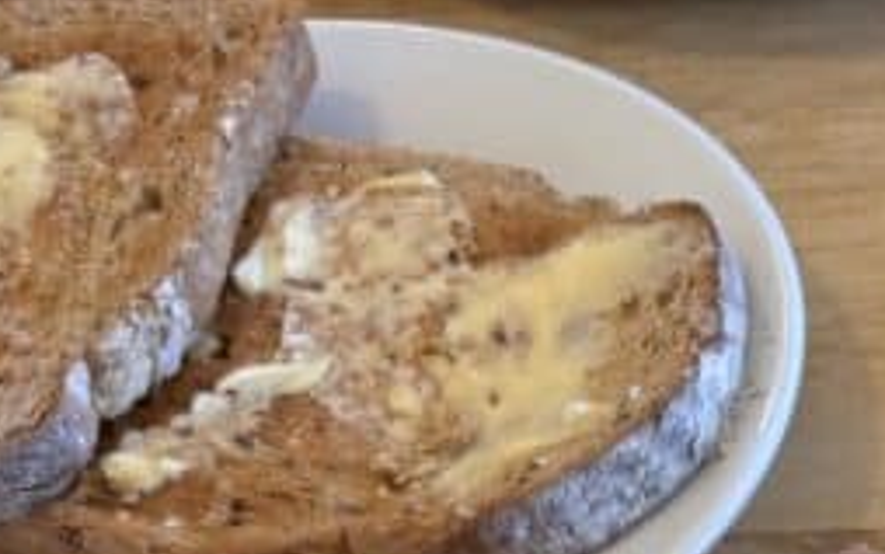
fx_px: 2678
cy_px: 944
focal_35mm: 111
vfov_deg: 11.1
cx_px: 1202
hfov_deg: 17.4
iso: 80
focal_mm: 5.96
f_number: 1.6
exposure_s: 1/50
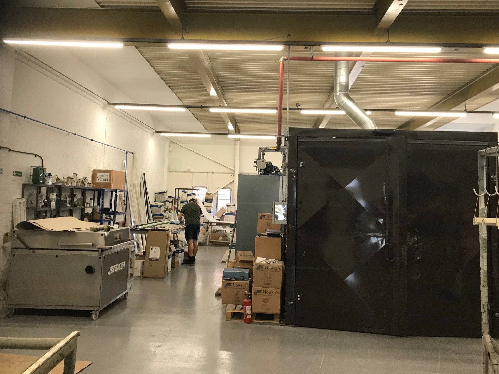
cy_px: 157
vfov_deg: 42.8
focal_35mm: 33
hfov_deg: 55.4
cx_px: 252
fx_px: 476
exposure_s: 1/33
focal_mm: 3.99
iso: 25
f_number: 1.8
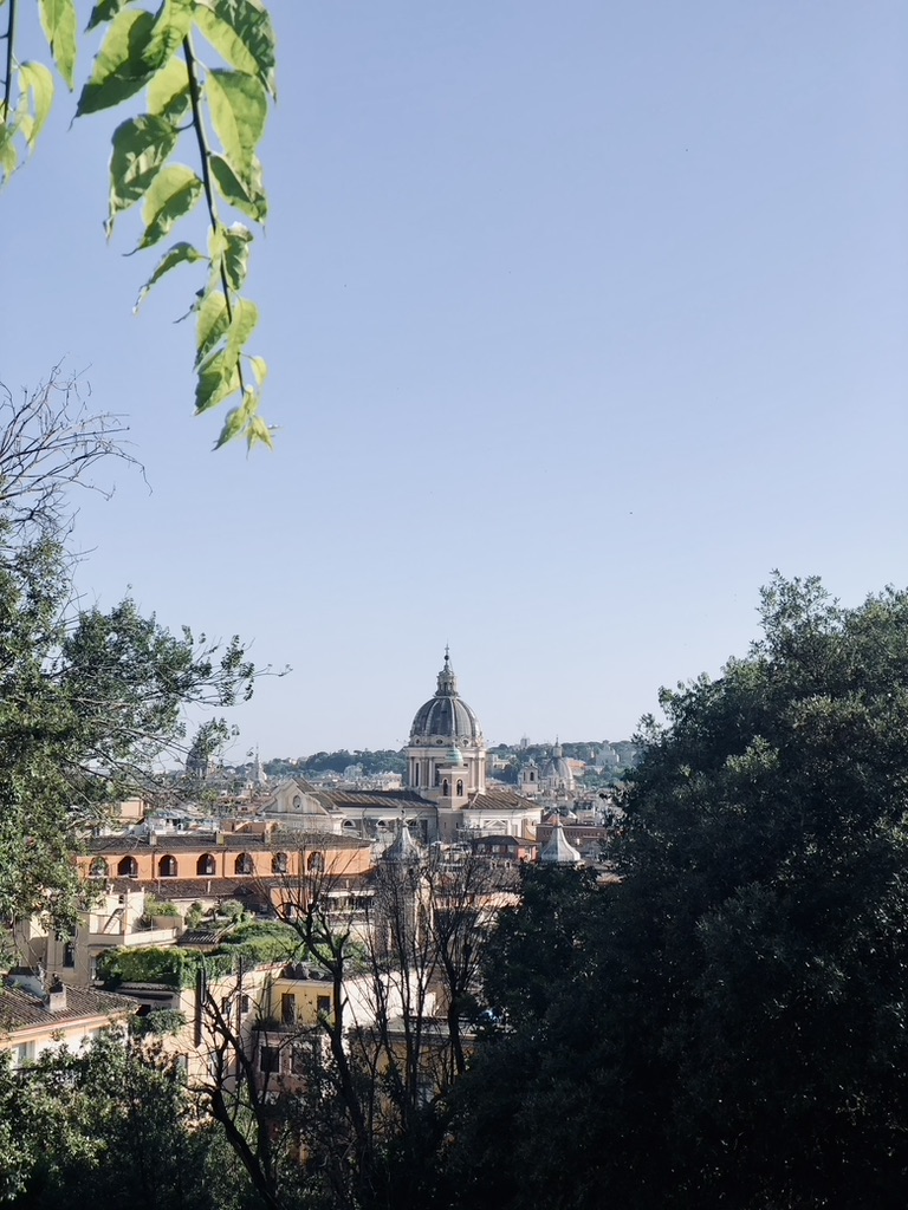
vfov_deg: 33.8
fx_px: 1994
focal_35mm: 57
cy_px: 605
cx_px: 454
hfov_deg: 25.7
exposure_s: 1/842
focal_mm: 6.6
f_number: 2.8
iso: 20
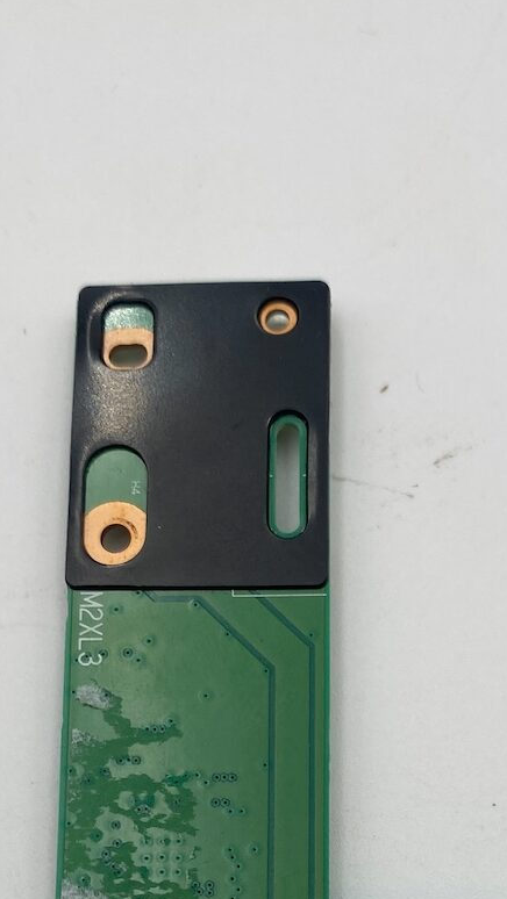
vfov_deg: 33.0
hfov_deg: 20.3
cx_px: 366
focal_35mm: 59
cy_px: 866
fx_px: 1409
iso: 32
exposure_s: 1/263
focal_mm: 4.25
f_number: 1.8
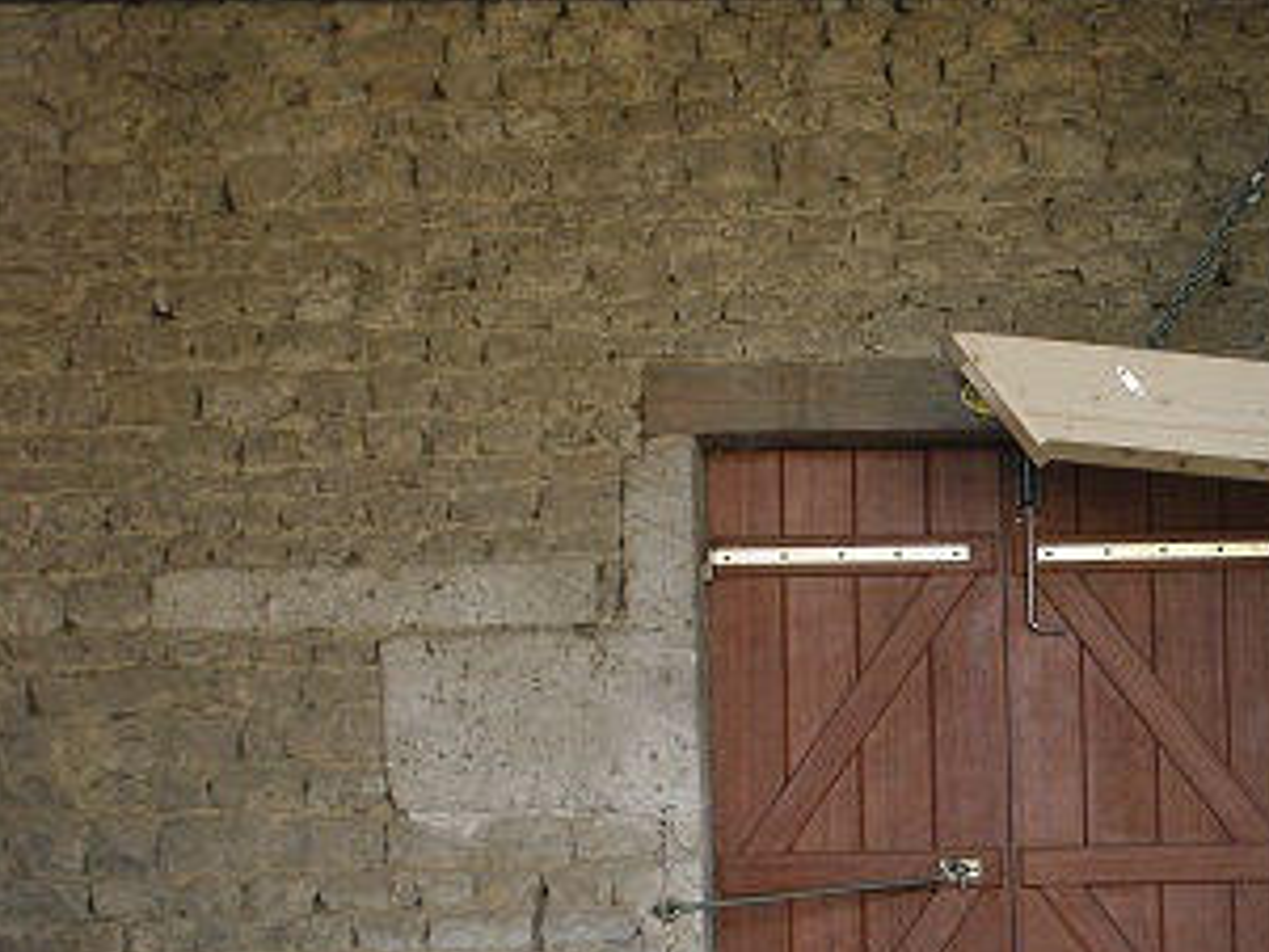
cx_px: 1286
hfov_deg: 21.6
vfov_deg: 17.0
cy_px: 567
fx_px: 3191
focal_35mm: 87
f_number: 5.6
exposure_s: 1/90
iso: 800
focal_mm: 28
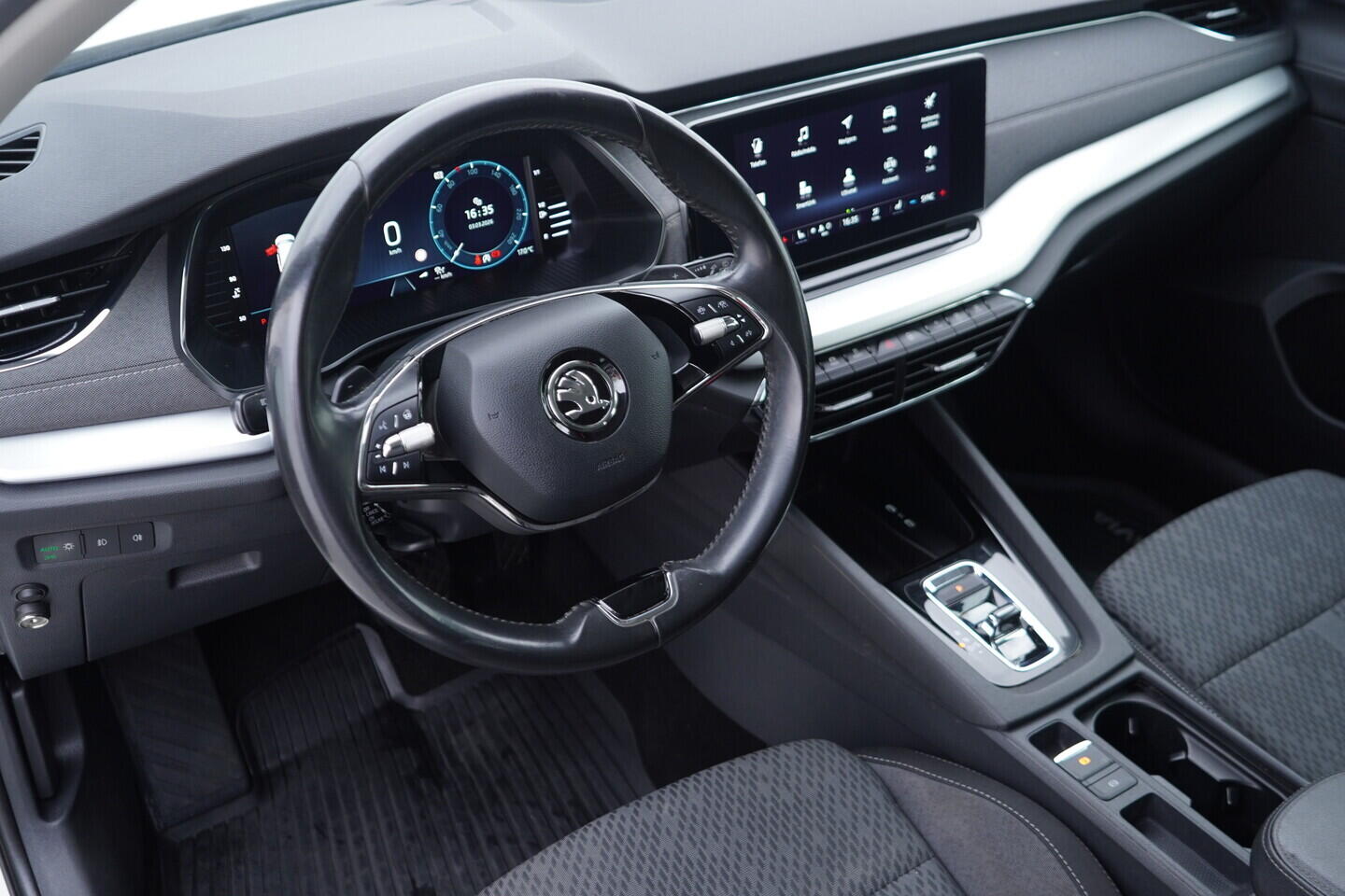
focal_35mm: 36
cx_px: 672
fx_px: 1345
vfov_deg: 36.9
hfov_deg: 53.1
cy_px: 448
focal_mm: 24
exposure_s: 1/40
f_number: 2.8
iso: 250
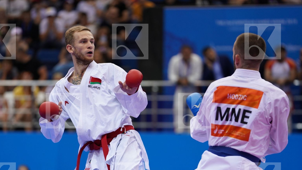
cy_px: 111
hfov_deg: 8.8
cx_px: 130
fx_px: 1954
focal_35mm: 244
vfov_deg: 5.0
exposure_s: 1/1000
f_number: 2.8
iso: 1250
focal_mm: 200
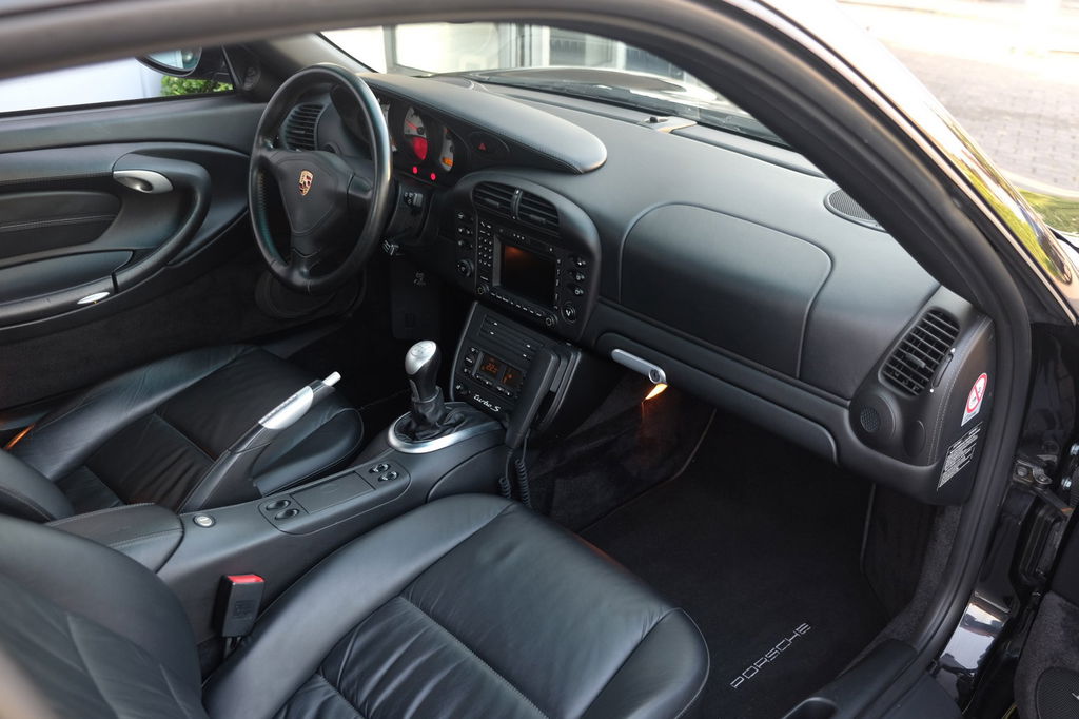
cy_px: 360
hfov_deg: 60.3
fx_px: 929
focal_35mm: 31
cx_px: 540
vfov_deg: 42.3
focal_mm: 20.5
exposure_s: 1/60
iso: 320
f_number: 3.2
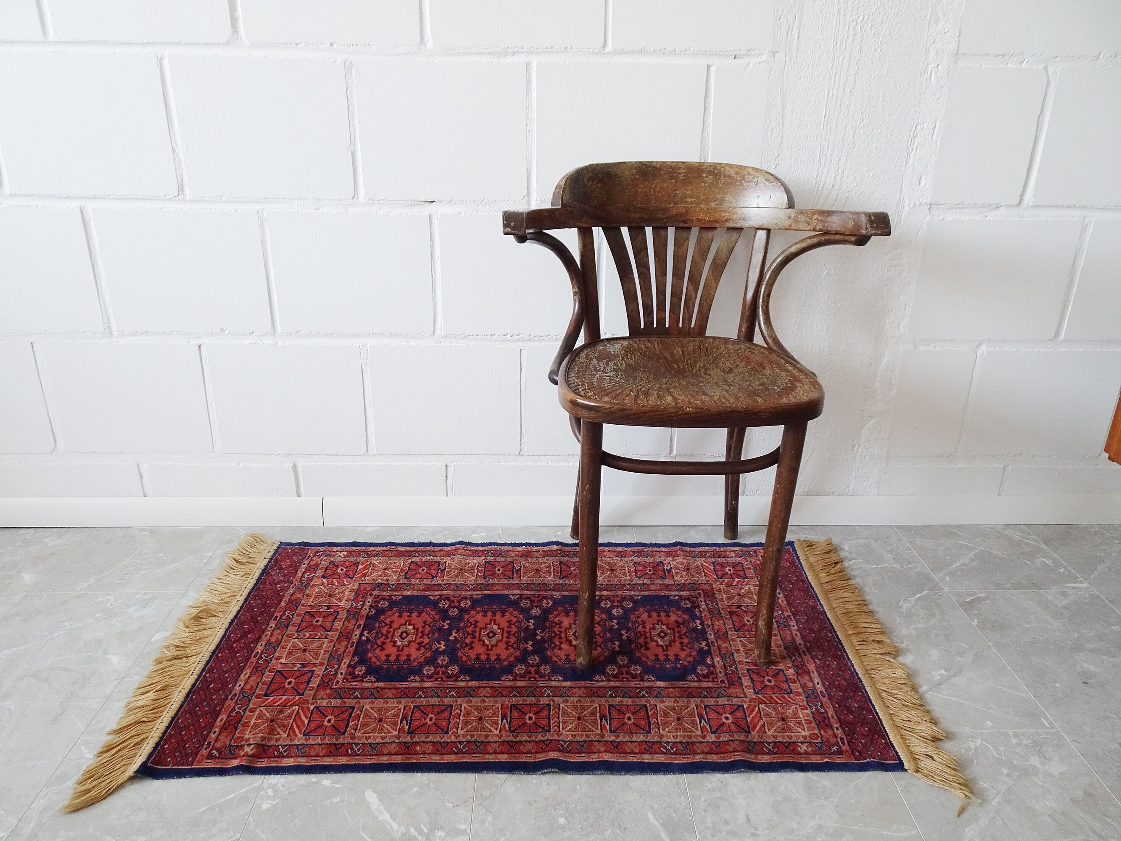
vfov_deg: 56.8
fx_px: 777
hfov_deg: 71.6
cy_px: 420
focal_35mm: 24
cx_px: 560
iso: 100
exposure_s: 1/30
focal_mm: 4.1
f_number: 3.5
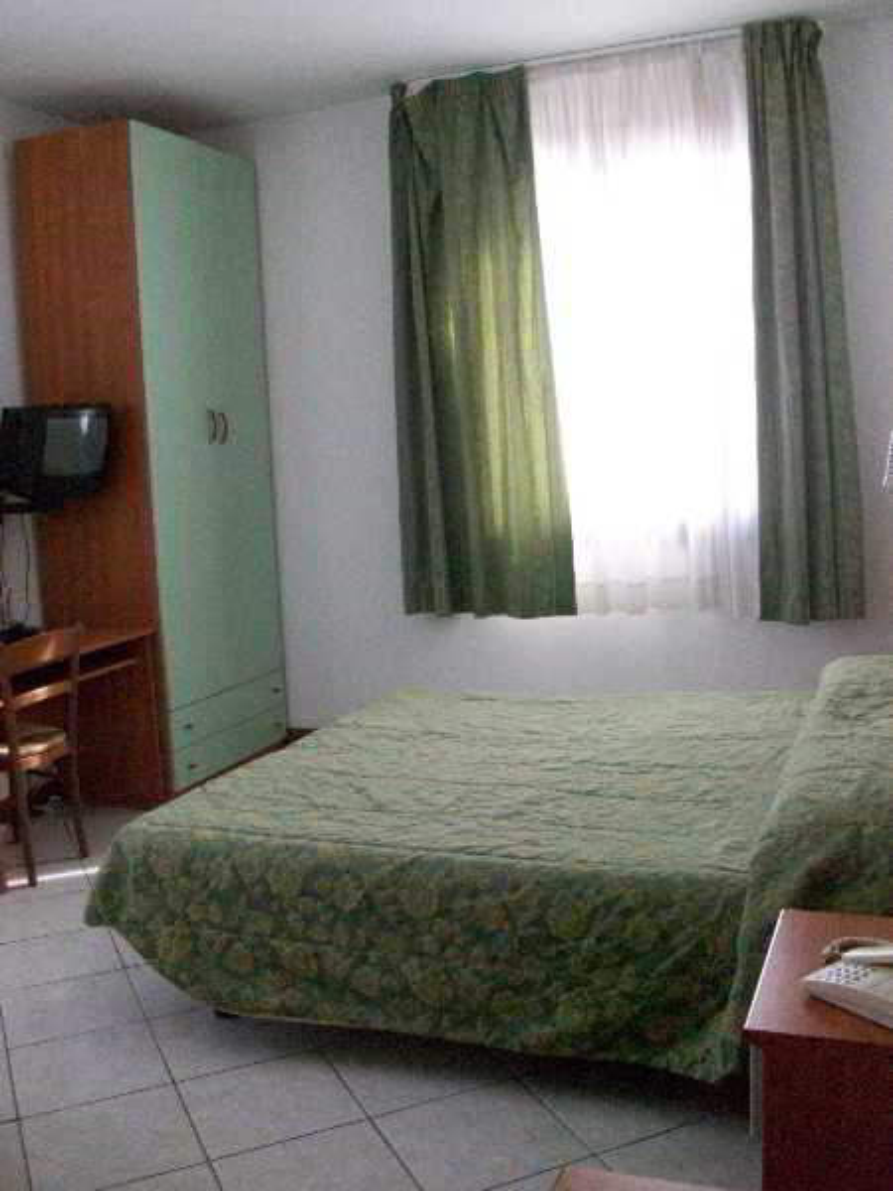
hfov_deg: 41.8
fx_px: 1169
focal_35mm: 34
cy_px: 596
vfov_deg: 54.0
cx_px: 446
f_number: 2.8
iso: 433
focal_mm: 5.7
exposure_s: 1/128
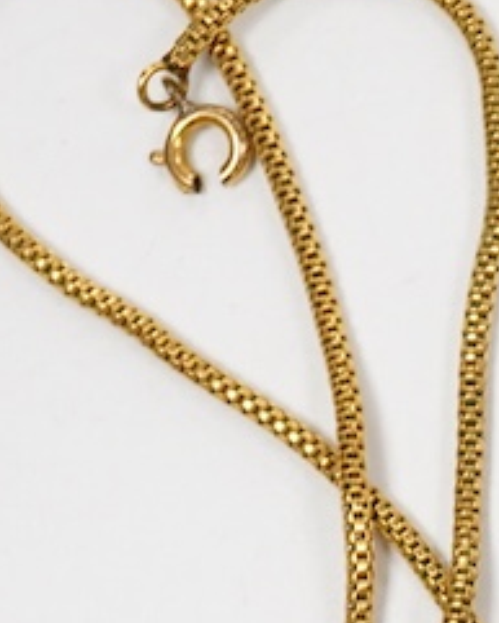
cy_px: 688
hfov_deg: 7.4
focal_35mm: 197
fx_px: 3634
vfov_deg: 9.7
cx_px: 1160
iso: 2500
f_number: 13
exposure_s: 1/160
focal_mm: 30
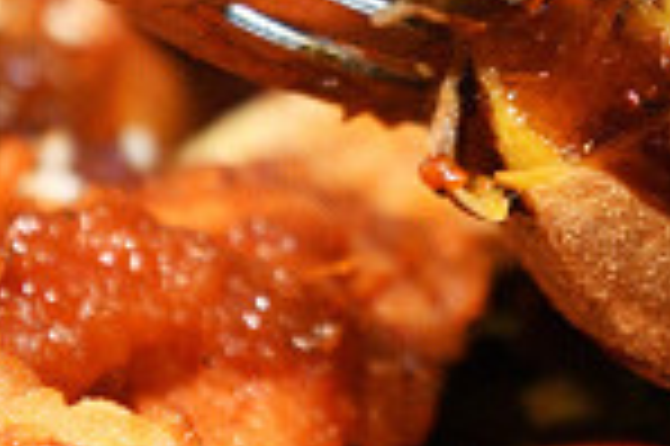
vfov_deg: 3.6
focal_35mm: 377
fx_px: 7009
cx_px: 666
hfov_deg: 5.5
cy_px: -88
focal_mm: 70
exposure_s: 1/80
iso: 1600
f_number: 5.6
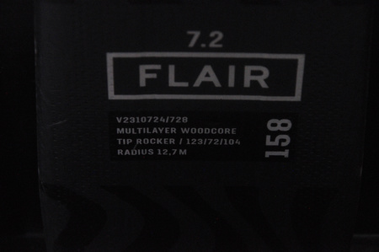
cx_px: 190
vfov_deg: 8.7
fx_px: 1656
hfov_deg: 13.1
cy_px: 126
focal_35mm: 158
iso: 3200
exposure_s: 1/125
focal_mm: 105
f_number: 8
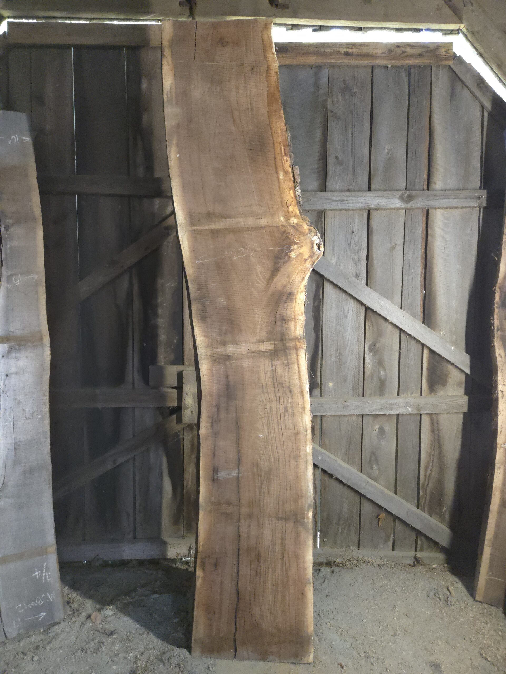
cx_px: 253
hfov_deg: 58.9
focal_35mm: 23
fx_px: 448
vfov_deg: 73.9
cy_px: 337
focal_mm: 5.4
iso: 2000
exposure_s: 1/250
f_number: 1.8
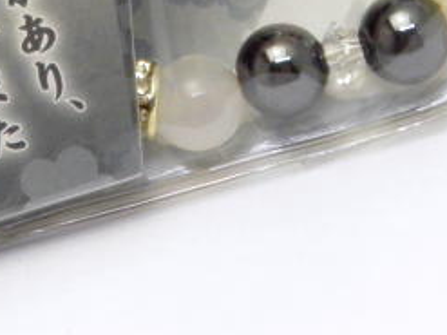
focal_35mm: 218
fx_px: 2814
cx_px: 130
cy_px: -392
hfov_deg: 9.1
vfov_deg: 6.6
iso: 80
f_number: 3.5
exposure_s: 1/40
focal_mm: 8.9
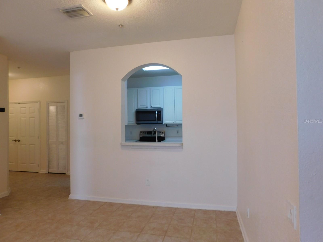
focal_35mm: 23
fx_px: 215
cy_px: 121
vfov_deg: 58.9
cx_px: 162
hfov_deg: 73.9
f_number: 3
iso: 140
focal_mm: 4
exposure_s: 1/30
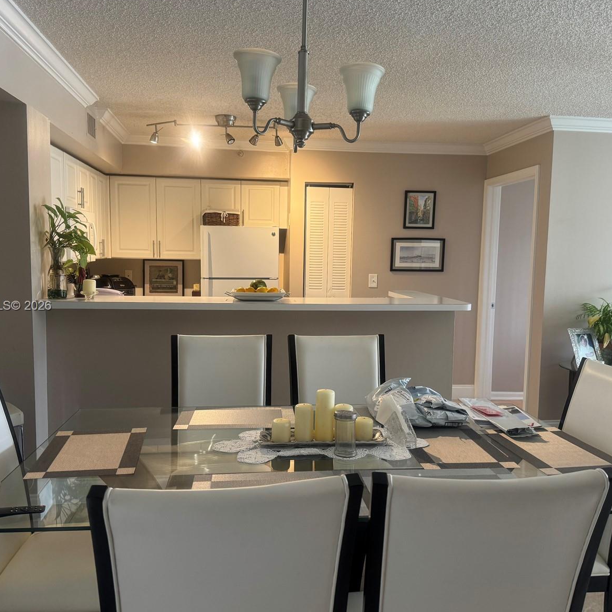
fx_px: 580
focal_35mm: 29
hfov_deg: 55.6
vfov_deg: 55.6
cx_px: 307
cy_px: 307
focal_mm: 6.76
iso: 200
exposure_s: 1/60
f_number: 1.78
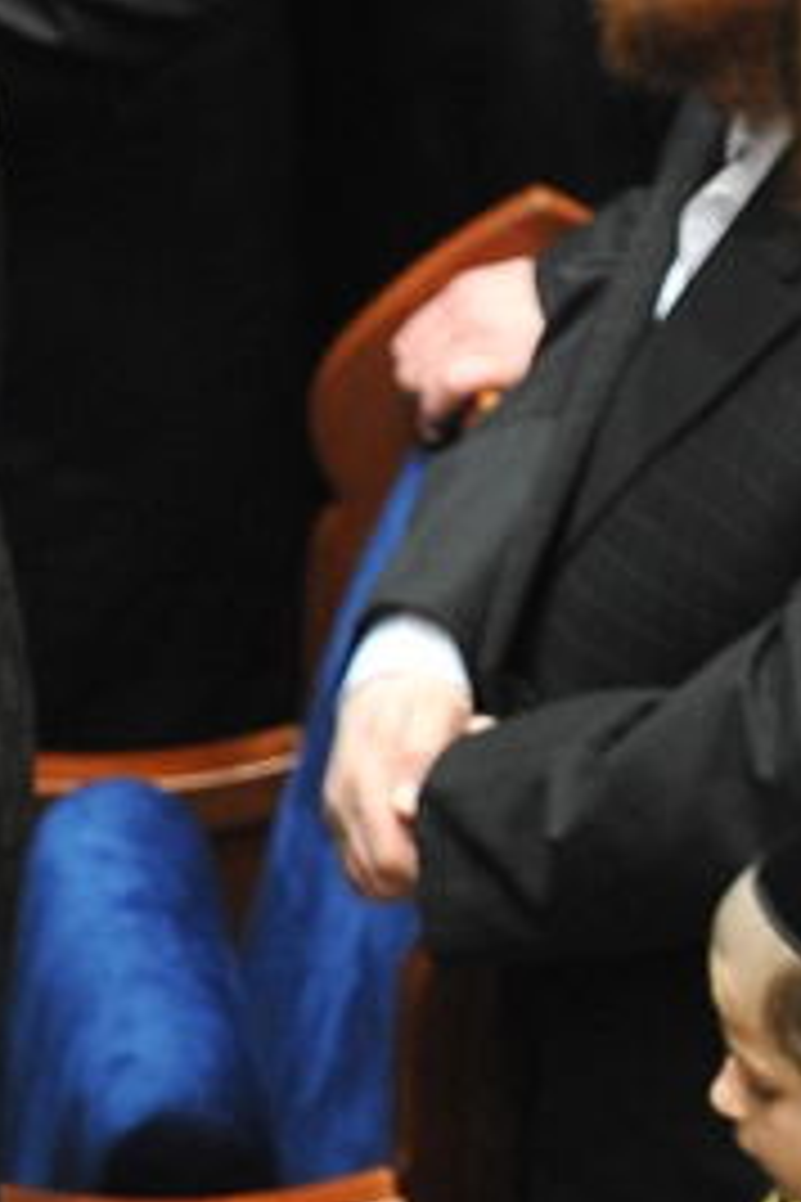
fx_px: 21025
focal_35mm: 630
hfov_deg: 2.2
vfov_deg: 3.3
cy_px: 1904
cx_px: -538
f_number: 3.2
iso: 1250
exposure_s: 1/125
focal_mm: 105
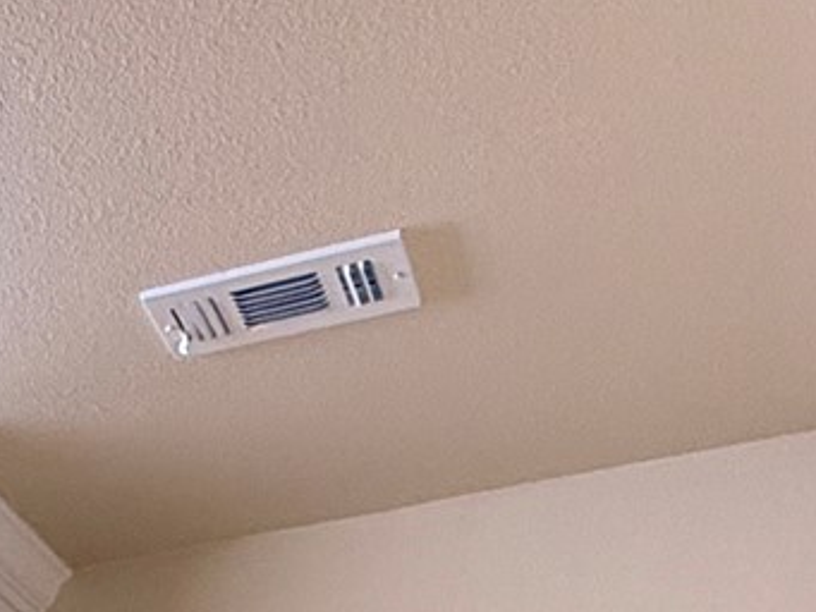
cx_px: -325
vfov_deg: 13.6
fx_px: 1981
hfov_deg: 20.6
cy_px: 1396
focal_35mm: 84
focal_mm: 2.22
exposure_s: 1/120
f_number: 2.2
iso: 250
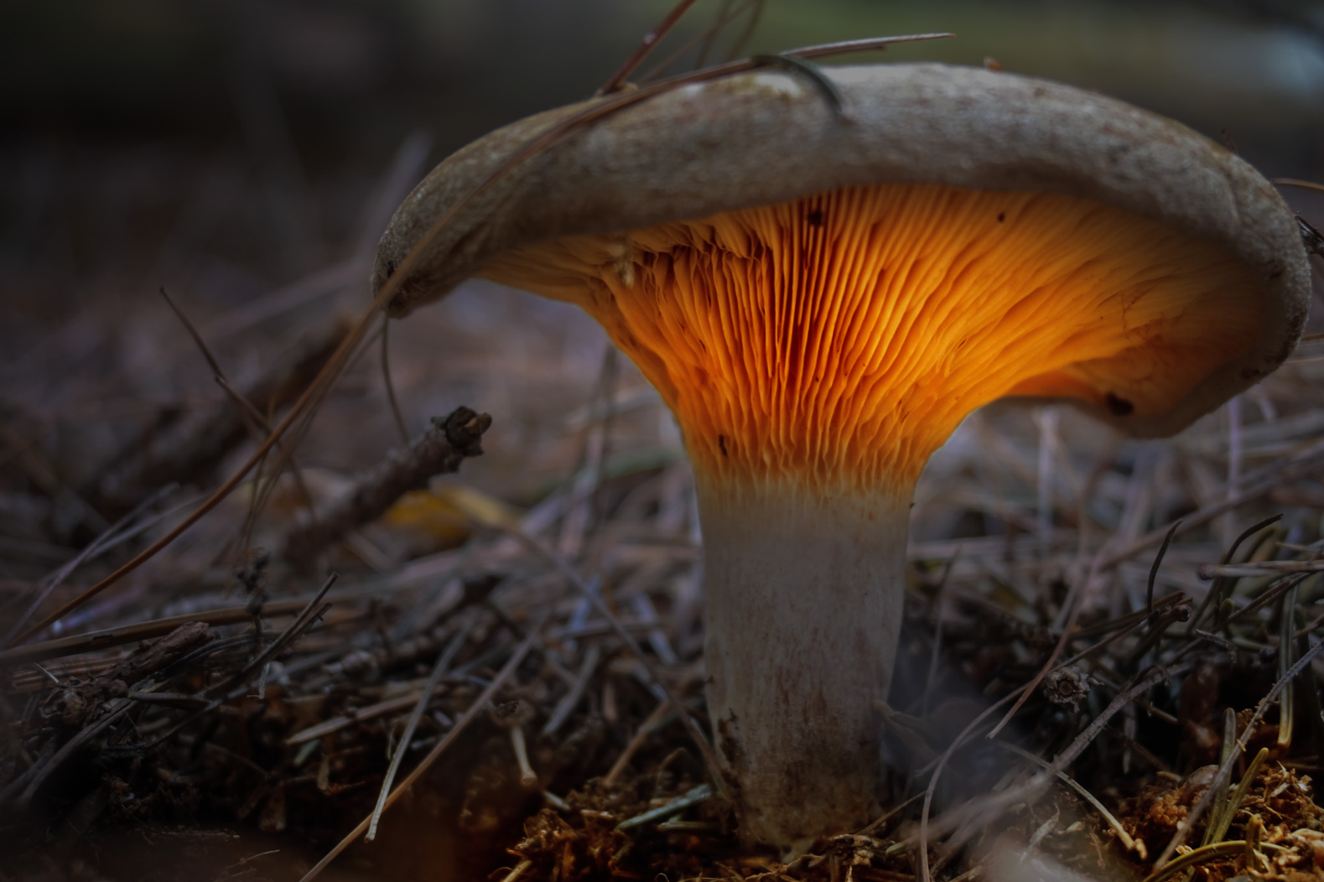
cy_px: 487
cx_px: 791
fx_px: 2131
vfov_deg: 23.4
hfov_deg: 34.4
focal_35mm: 58
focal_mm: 30.5
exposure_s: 1/5
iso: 200
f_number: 4.8
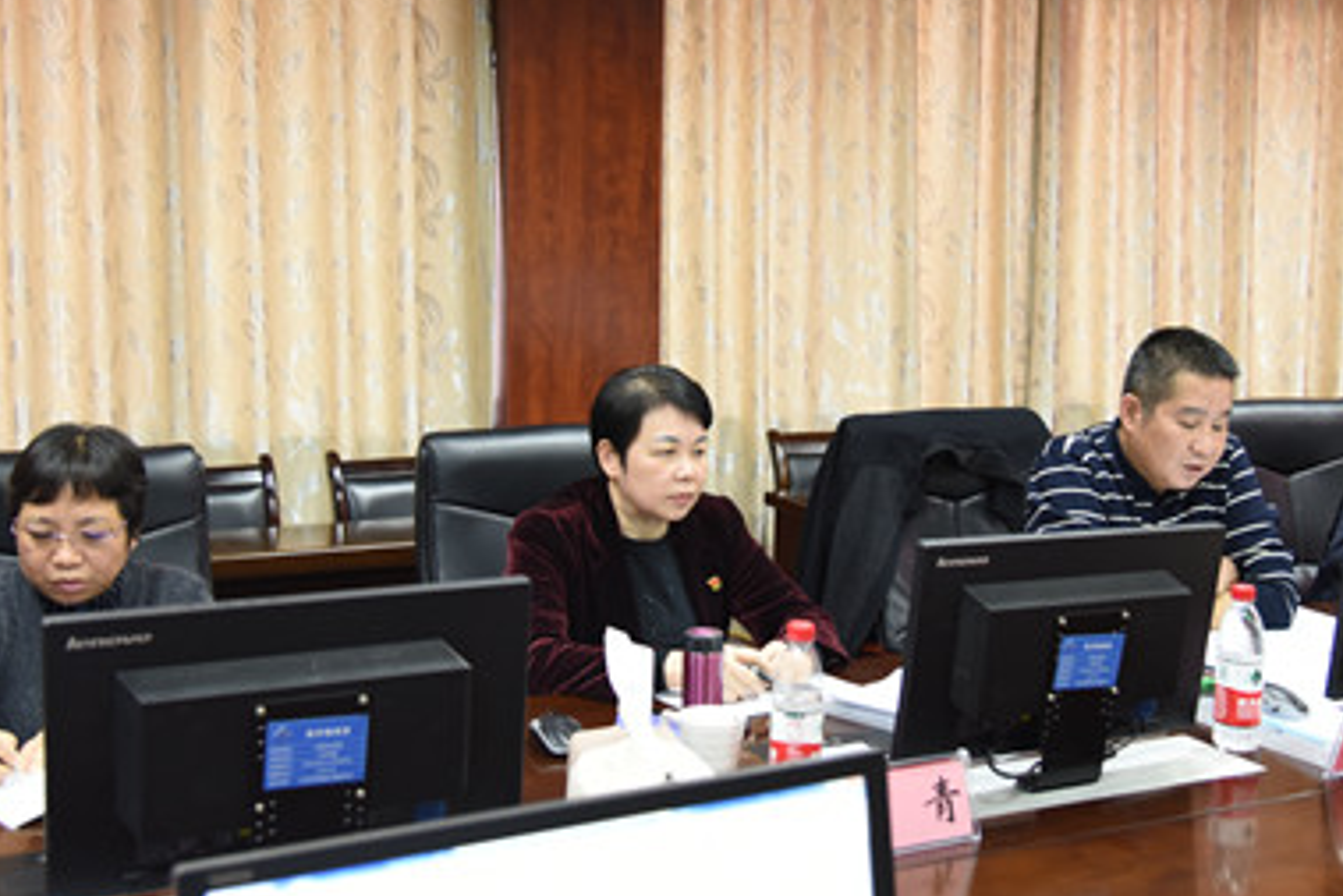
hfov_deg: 43.5
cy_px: 395
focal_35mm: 45
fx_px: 1679
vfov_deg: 29.9
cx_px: 734
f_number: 4
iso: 1250
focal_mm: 31
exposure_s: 1/30
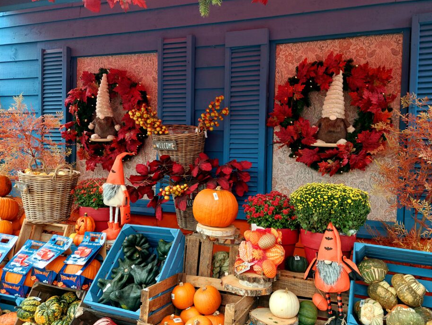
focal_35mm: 27
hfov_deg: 65.1
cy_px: 167
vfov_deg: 51.4
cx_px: 242
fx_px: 337
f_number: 1.8
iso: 50
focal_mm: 5.23
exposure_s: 1/60.2
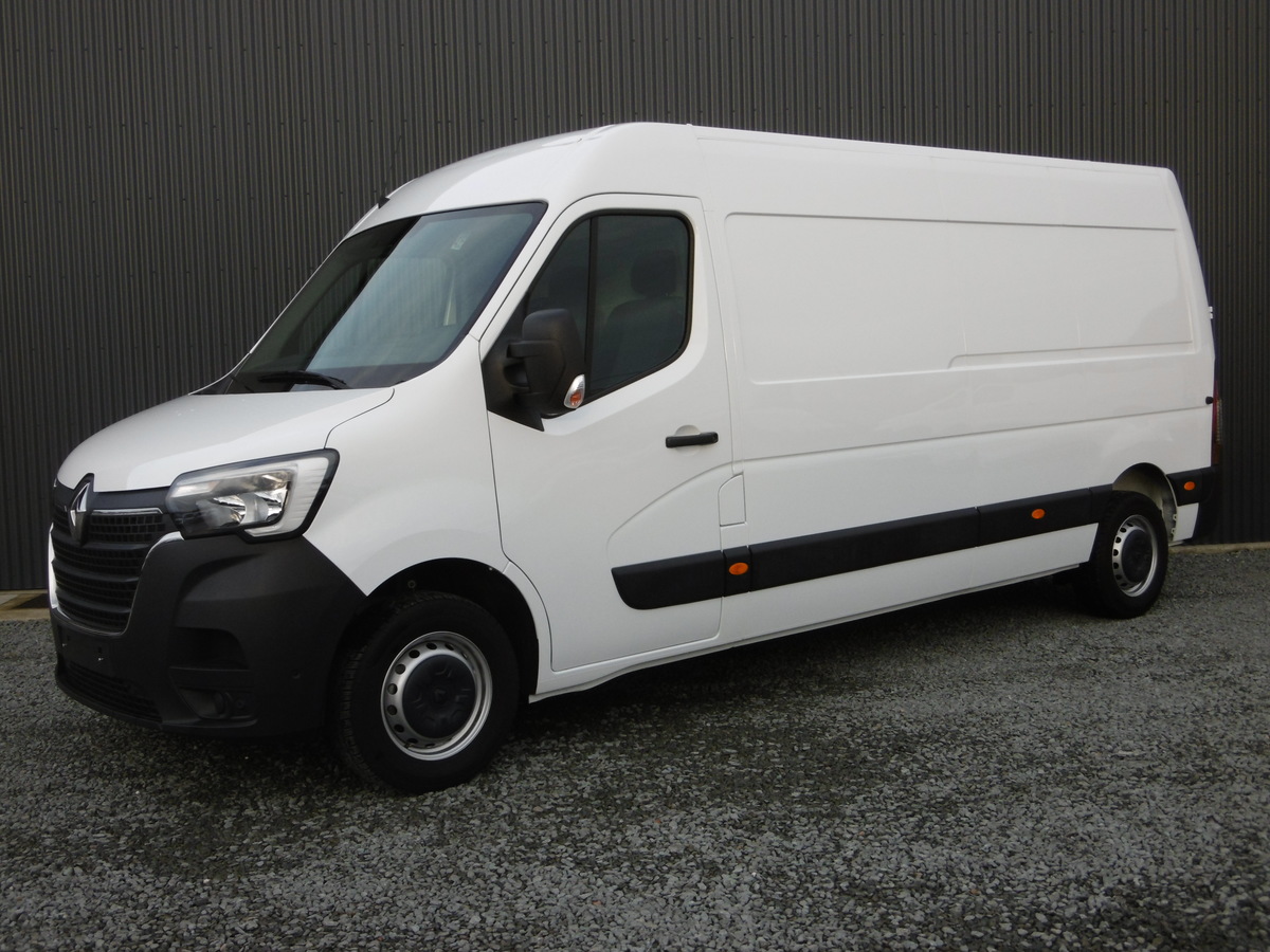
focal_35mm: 38
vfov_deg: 37.7
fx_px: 1394
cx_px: 635
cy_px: 476
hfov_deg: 49.0
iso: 100
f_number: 3.7
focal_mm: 6.8
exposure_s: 1/160
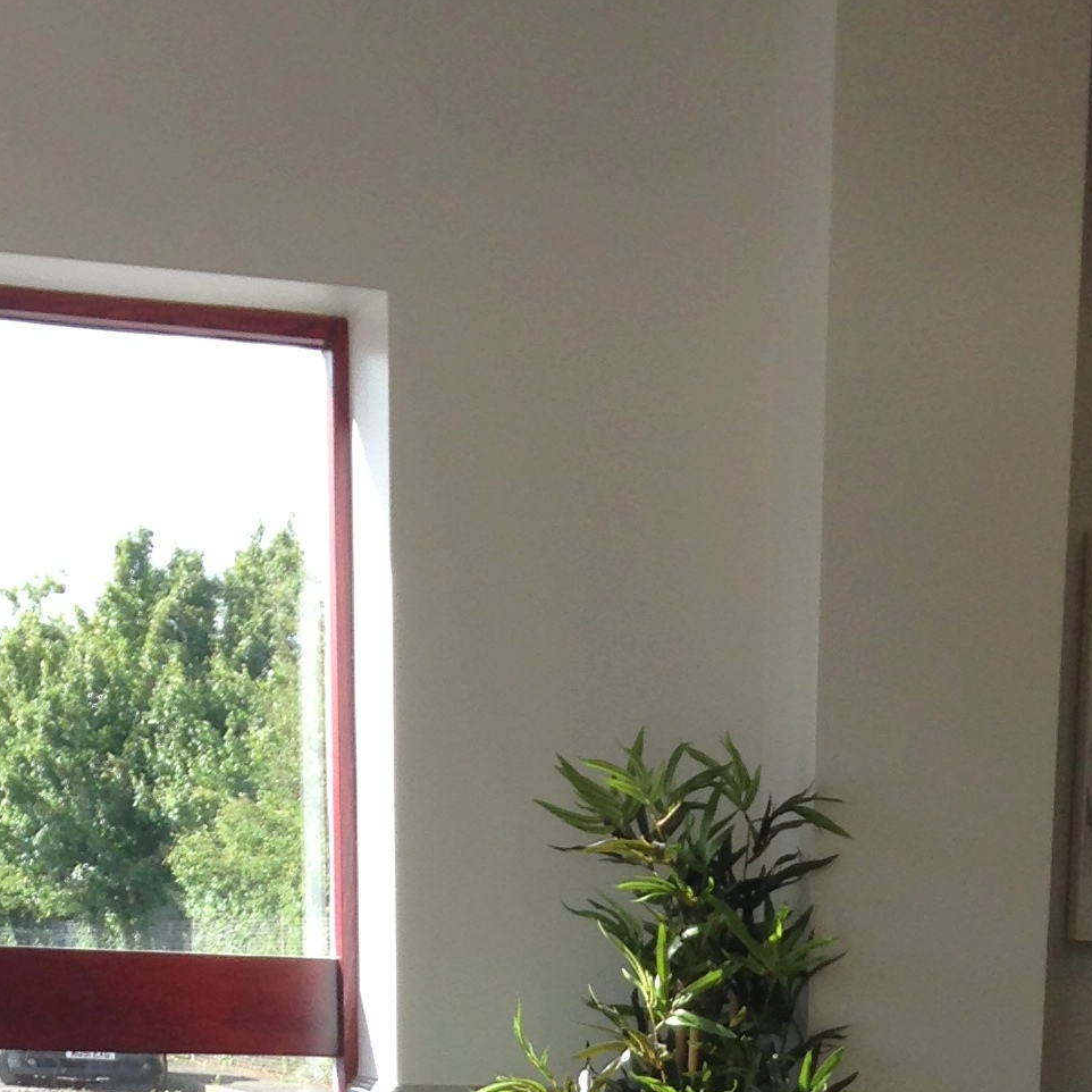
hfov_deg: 17.5
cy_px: 1811
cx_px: 788
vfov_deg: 15.6
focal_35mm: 99
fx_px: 3533
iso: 50
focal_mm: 4.12
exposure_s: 1/247
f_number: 2.4
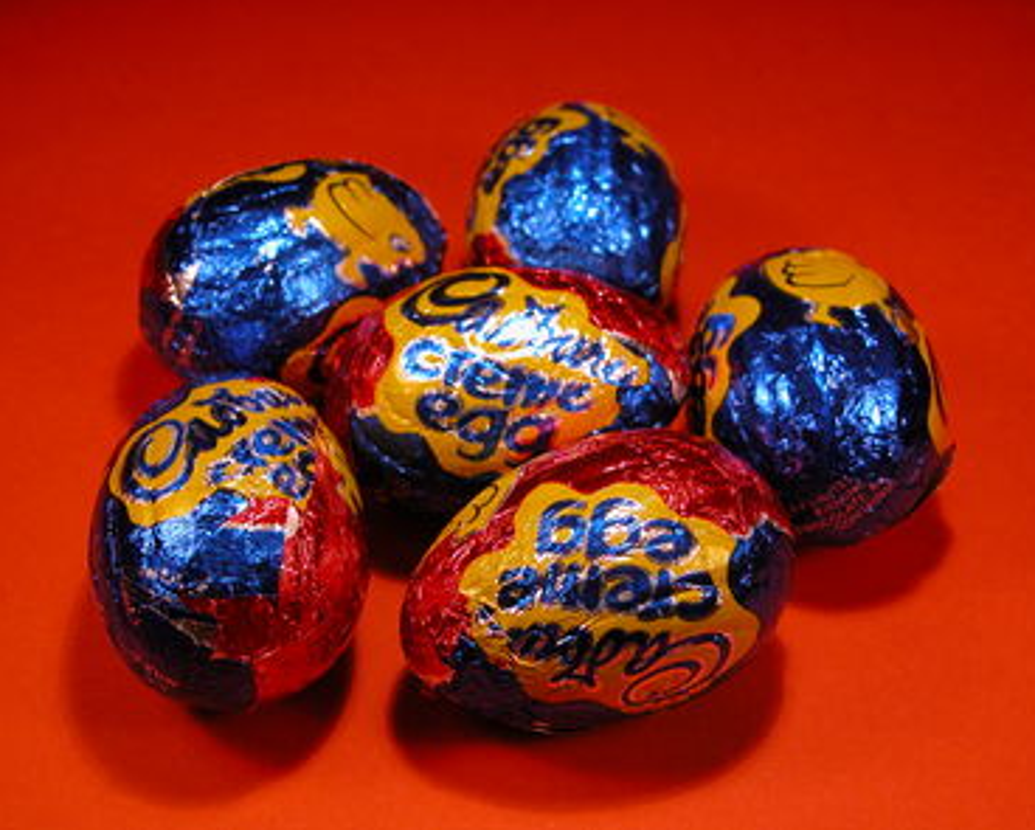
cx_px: 509
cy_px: 416
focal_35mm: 53
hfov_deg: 35.3
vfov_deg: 28.6
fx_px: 1625
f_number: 3.8
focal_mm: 12.7
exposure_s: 1/80.9
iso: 100
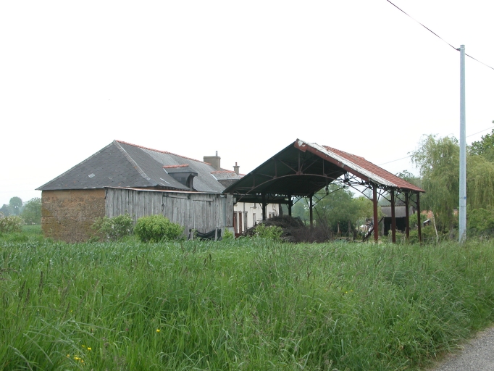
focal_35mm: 46
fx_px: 657
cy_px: 186
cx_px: 247
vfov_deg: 31.5
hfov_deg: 41.2
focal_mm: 11.6
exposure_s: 1/140
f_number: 5.3
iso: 100
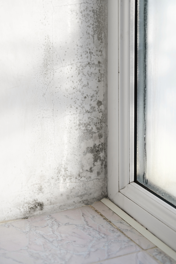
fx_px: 616
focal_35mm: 84
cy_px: 132
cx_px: 88
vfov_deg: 24.2
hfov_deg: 16.3
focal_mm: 56
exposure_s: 1/500
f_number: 2.8
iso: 160
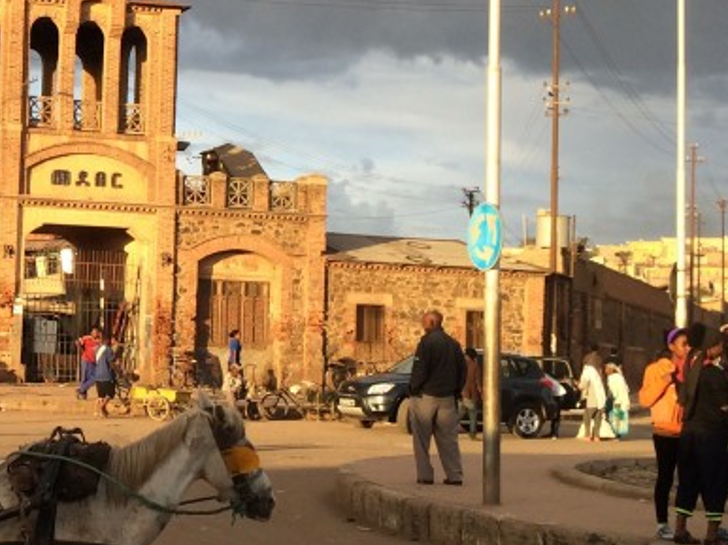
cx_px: -119
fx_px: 1618
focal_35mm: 77
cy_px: 211
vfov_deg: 19.1
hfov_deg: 23.4
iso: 32
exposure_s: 1/394
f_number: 2.2
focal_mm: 4.15
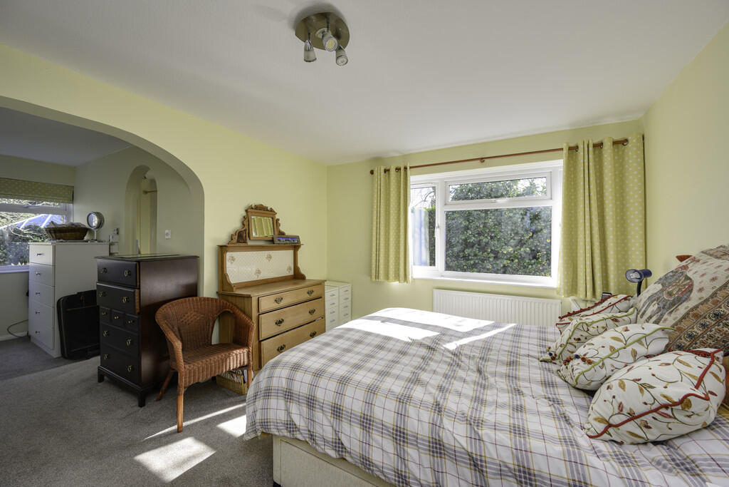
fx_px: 284
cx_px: 364
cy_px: 244
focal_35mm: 14
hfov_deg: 104.2
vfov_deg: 81.2
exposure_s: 1/60
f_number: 8
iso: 320
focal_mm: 14
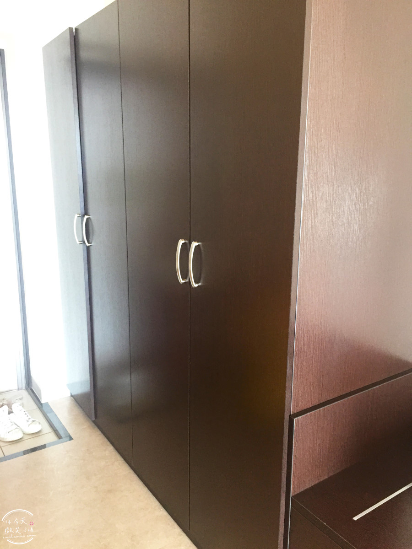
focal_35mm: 29
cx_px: 206
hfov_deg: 48.2
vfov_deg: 61.7
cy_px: 274
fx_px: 460
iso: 100
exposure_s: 1/30
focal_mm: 4.15
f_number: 2.2
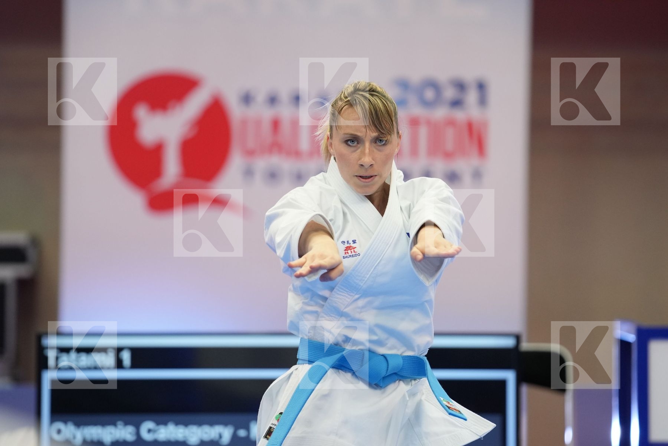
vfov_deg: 4.6
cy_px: 223
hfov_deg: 6.9
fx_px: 5566
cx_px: 334
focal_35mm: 300
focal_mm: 200
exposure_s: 1/500
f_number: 2.8
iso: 1000
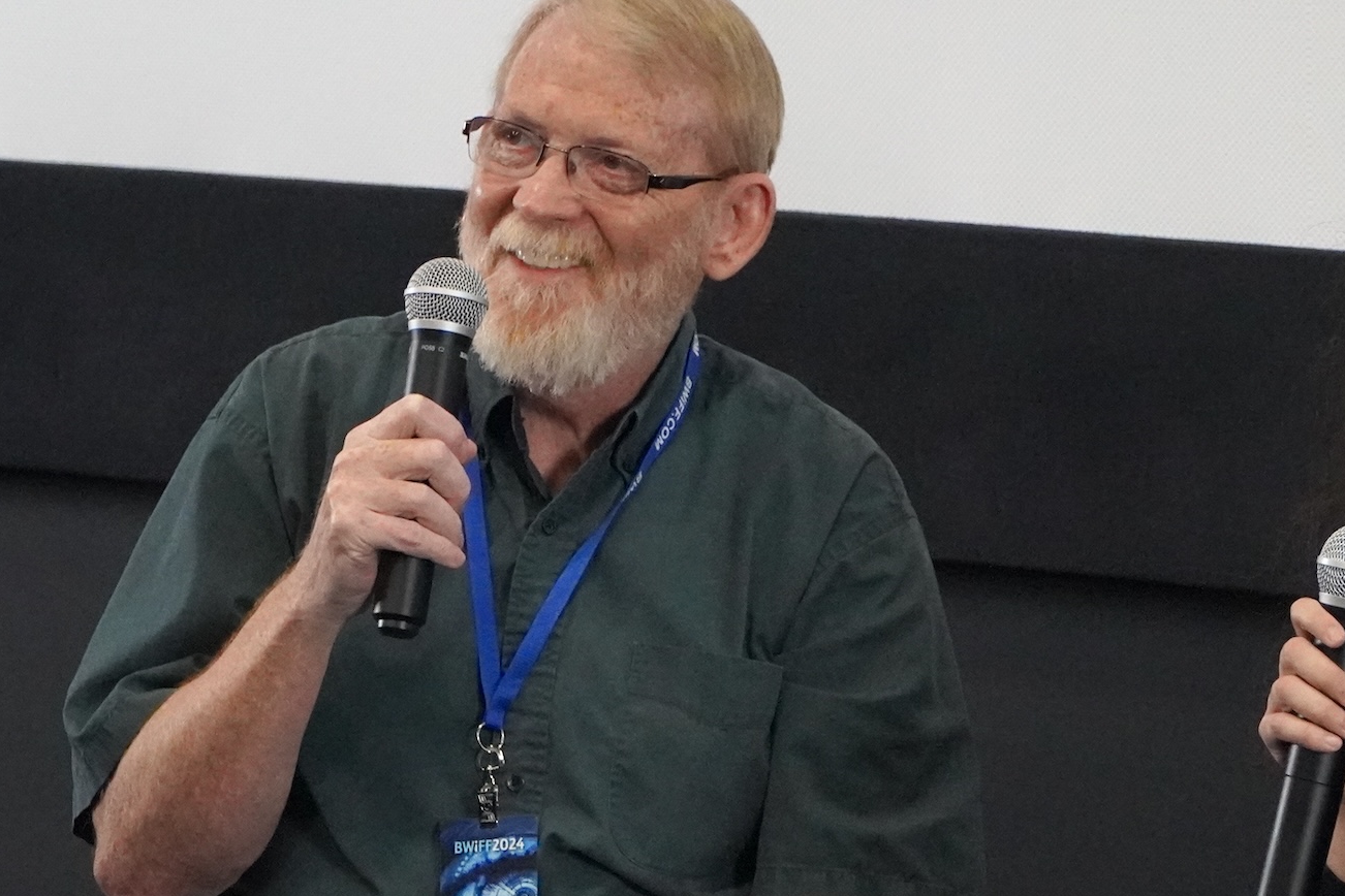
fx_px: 5454
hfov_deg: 14.0
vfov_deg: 9.4
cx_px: 953
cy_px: 611
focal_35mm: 146
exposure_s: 1/125
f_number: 4
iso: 6400
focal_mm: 66
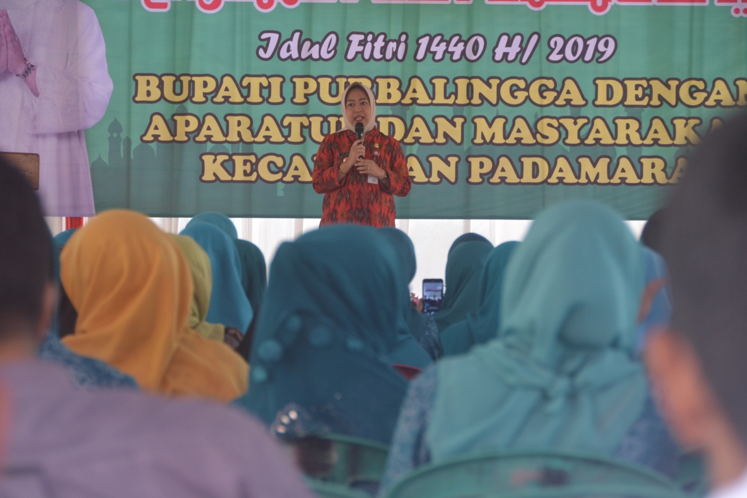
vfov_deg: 9.6
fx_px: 2957
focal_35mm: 142
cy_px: 249
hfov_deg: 14.4
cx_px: 374
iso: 400
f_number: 5.3
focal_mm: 95
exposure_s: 1/80
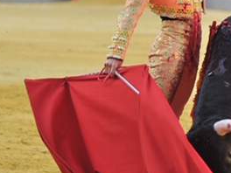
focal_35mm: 471
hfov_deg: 4.2
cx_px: 197
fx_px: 3144
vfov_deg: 3.2
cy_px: 78
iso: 640
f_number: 2.8
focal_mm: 135
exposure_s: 1/1000
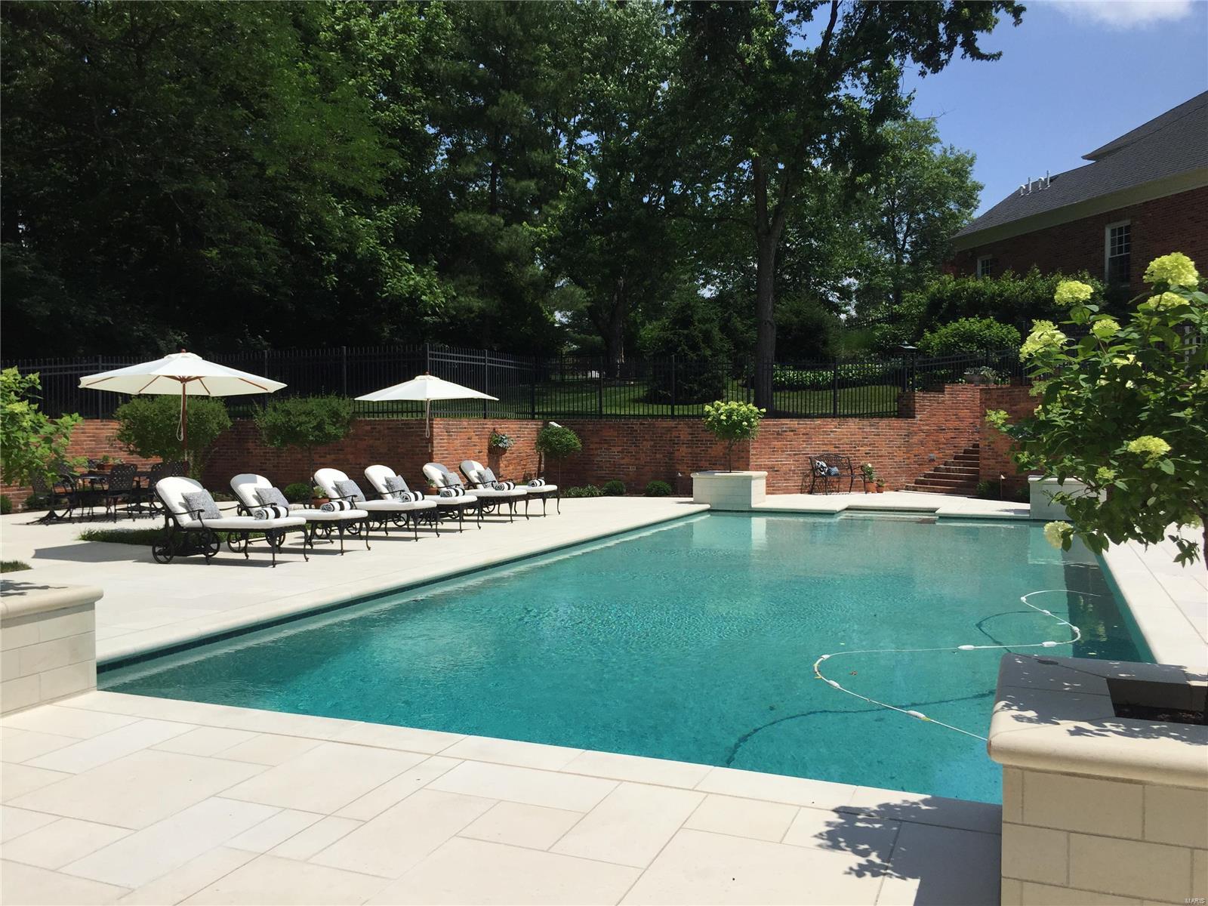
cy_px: 453
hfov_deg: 61.7
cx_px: 604
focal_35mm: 29
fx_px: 1012
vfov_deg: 48.2
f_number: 2.2
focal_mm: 4.15
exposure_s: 1/4405
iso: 32
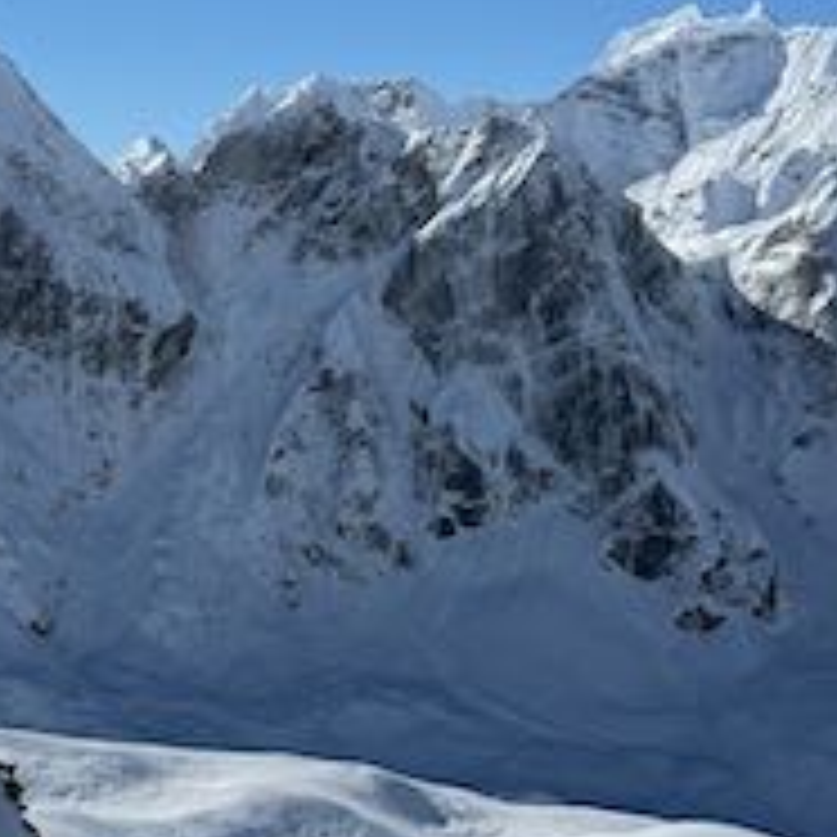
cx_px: 266
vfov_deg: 23.6
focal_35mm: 73
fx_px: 1997
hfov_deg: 23.5
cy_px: 540
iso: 100
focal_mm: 6.76
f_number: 1.78
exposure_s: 1/11905
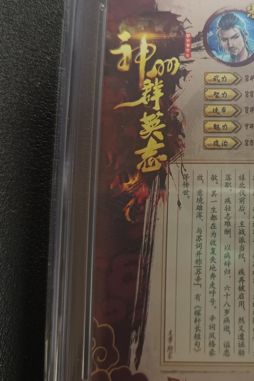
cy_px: 149
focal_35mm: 45
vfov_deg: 43.3
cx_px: 247
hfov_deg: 28.3
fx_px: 476
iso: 1021
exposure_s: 1/50
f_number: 1.7
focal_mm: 5.31
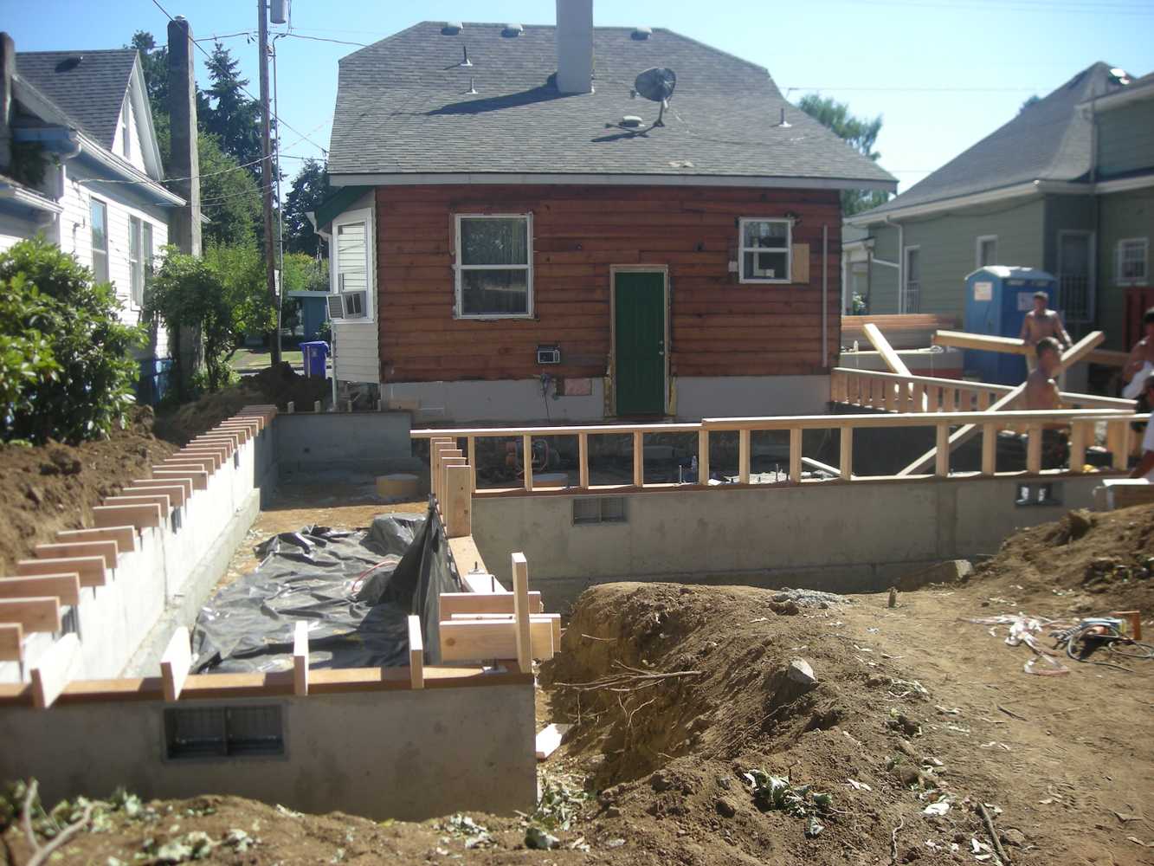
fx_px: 1167
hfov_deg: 52.6
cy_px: 433
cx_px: 577
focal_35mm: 35
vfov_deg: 40.7
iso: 50
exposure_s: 1/444
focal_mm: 5.7
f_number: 2.8
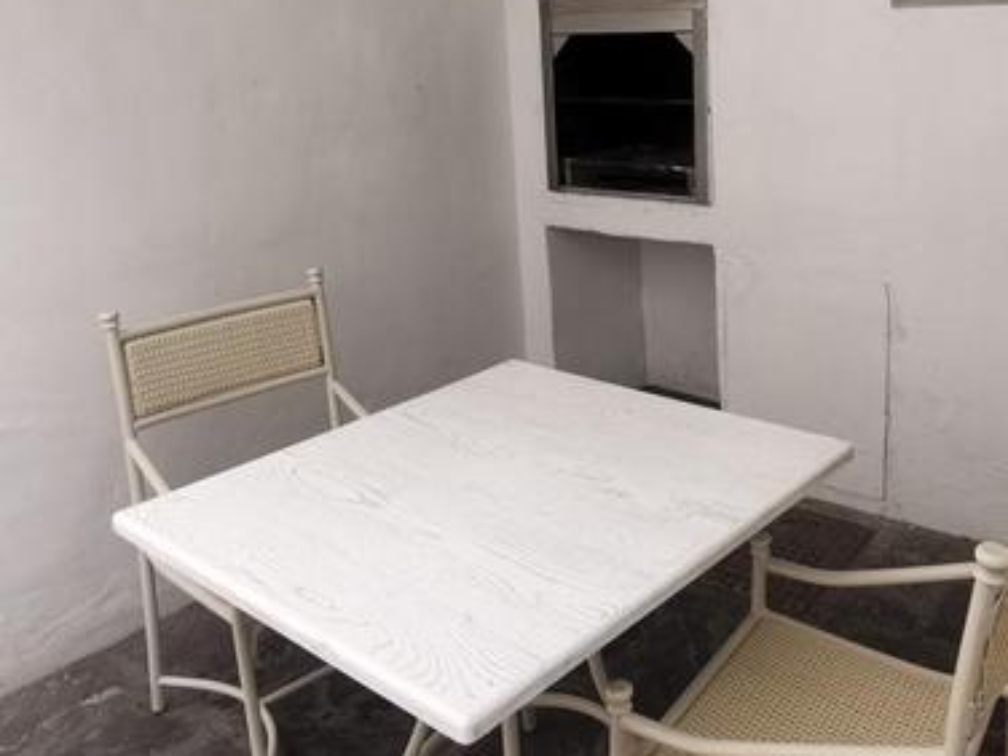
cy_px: 212
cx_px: 686
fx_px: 990
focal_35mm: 34
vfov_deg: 40.9
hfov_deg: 52.7
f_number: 2.2
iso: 50
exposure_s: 1/264
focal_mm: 2.35
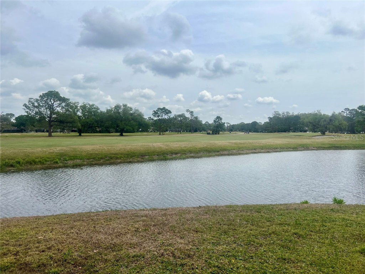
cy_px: 137
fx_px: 274
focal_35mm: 26
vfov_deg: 53.1
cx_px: 182
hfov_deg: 67.3
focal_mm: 5.7
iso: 50
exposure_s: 1/7463
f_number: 1.5
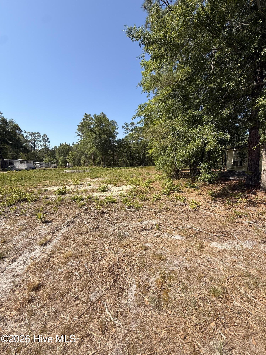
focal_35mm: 14
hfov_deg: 85.7
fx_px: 143
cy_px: 178
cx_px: 133
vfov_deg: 102.1
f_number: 2.2
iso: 50
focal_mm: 2.22
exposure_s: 1/1431
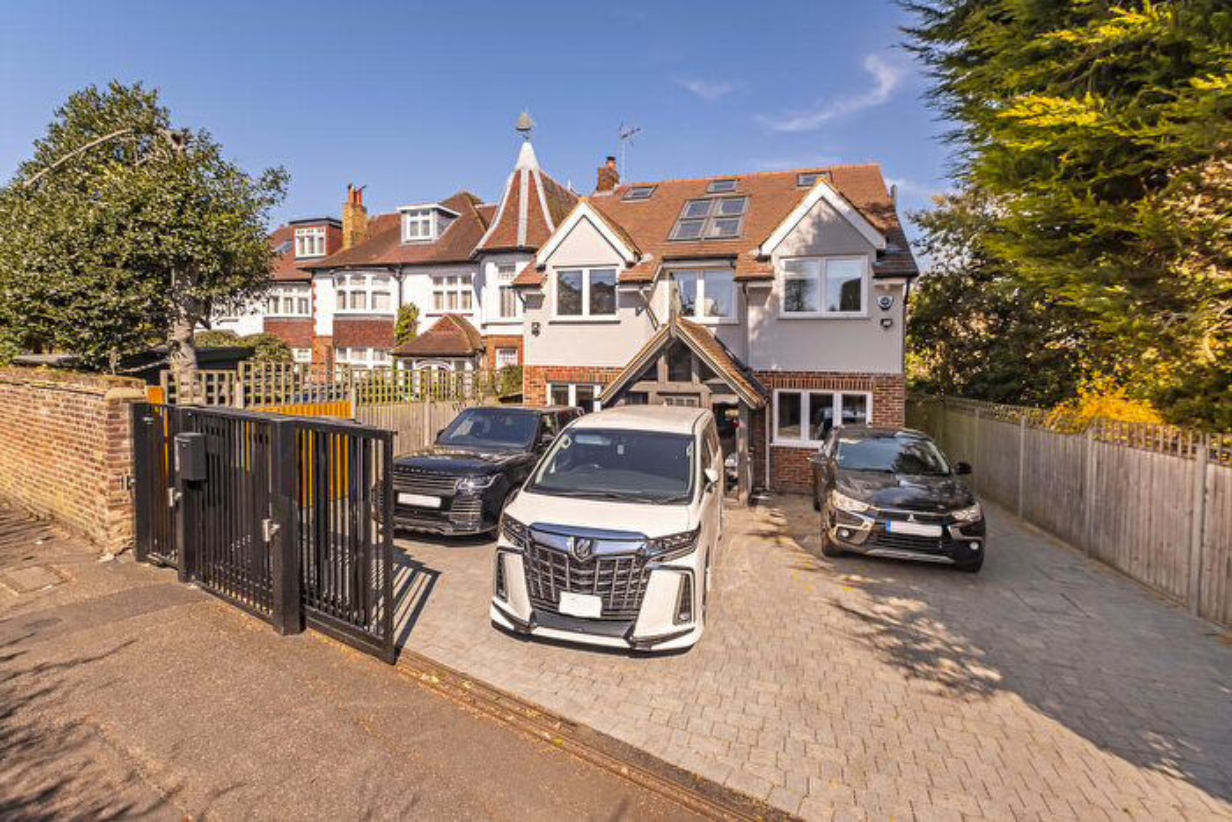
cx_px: 616
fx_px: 513
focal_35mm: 15
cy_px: 411
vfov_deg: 77.4
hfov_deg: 100.4
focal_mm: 10
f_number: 6.4
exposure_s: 1/800
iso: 320
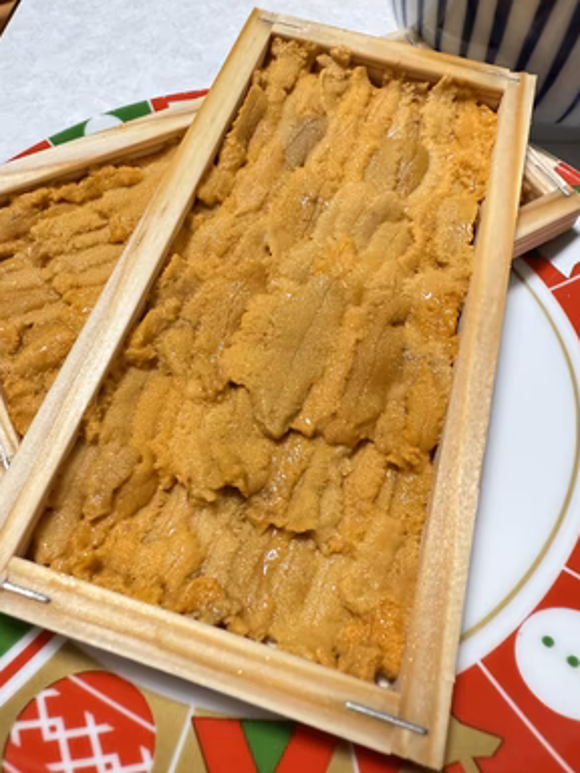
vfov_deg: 69.4
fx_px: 559
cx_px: 284
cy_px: 374
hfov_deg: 54.9
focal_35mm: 25
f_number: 2.2
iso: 500
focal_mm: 2.22
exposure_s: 1/60
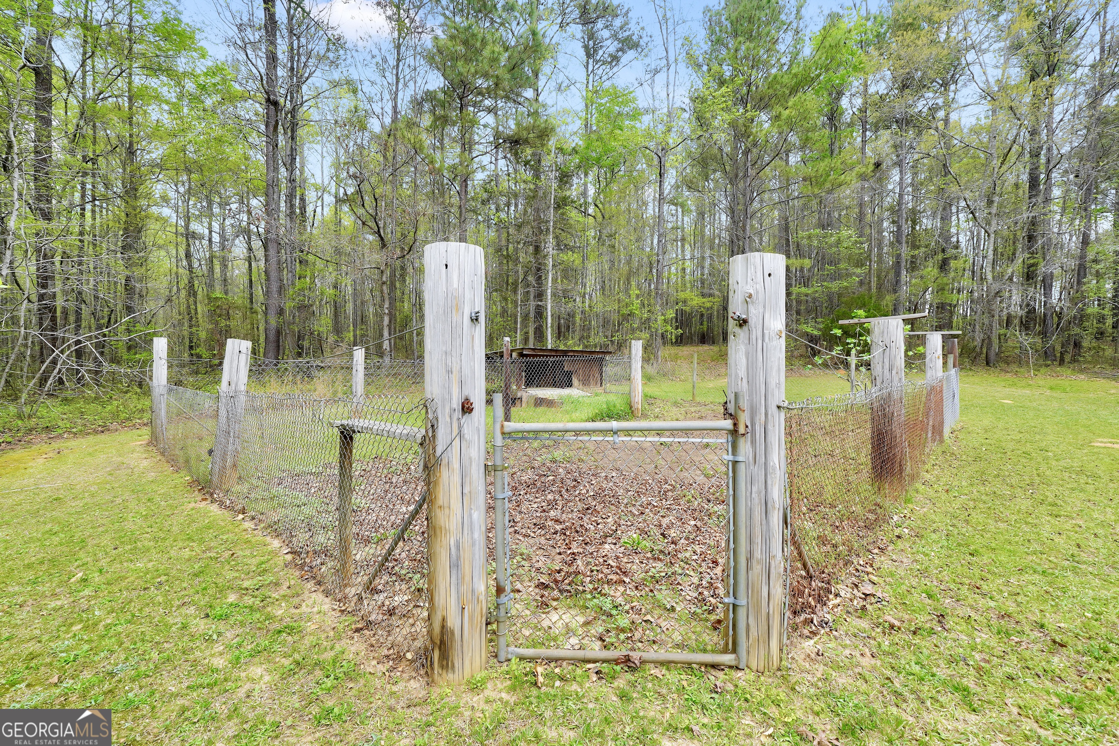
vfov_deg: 77.3
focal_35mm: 15
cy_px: 373
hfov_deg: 100.4
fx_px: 466
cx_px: 560
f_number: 6.3
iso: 100
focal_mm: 10
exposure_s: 1/100
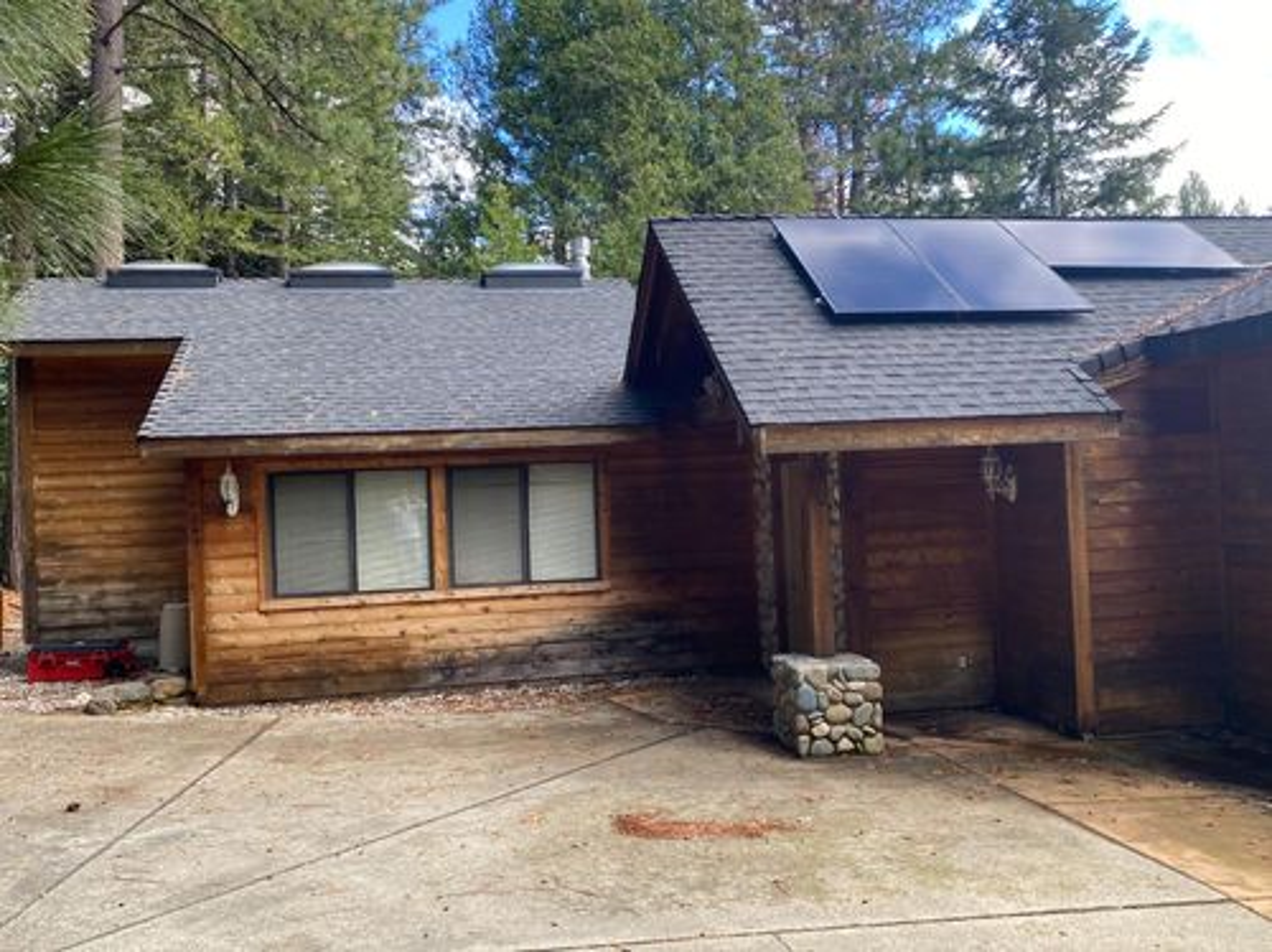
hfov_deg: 67.4
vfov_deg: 53.0
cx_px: 636
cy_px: 476
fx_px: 954
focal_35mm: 26
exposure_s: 1/156
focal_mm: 4.25
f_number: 1.8
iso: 32
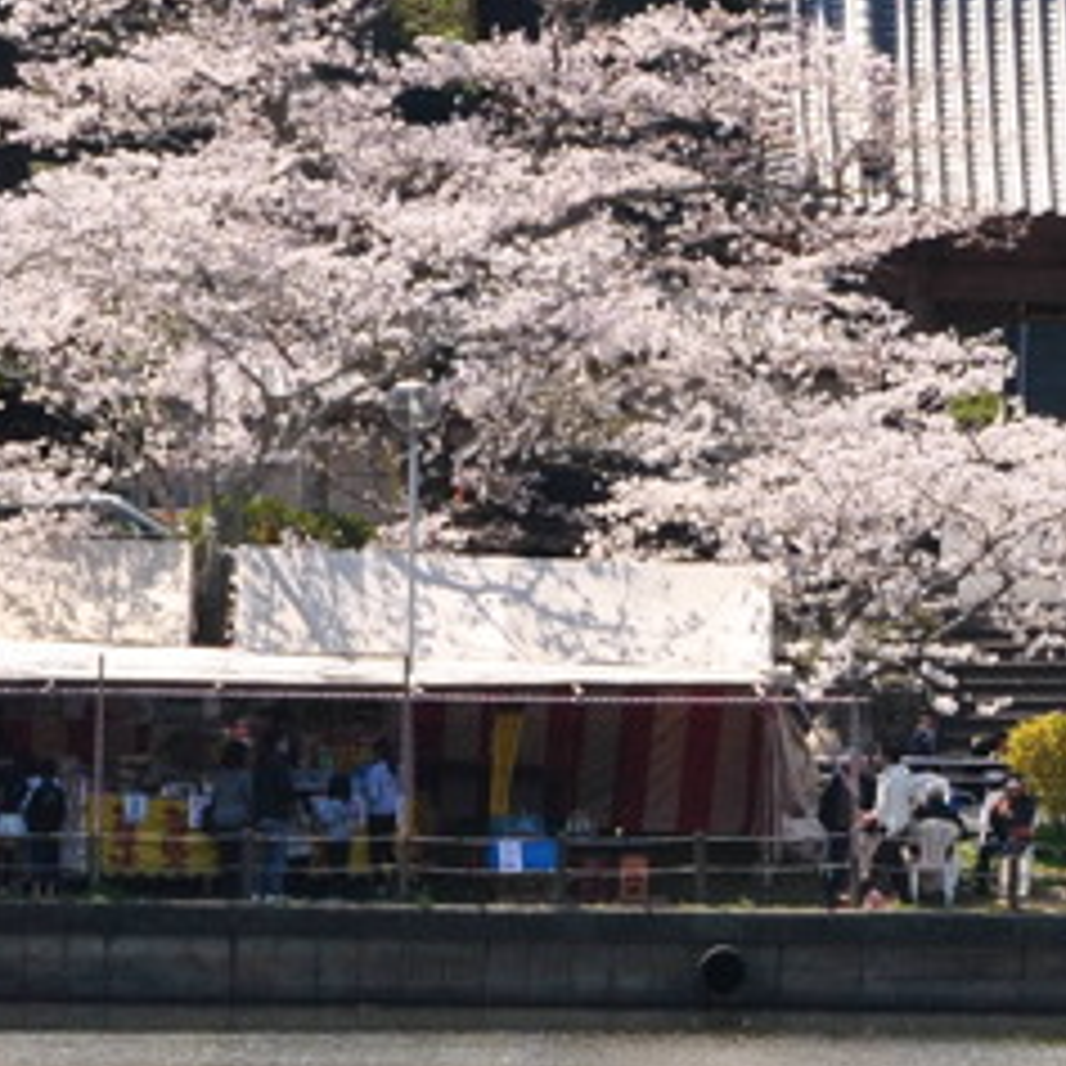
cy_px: 614
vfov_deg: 3.2
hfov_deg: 3.2
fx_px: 18849
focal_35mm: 541
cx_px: 967
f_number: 10
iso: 200
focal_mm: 98
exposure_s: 1/250
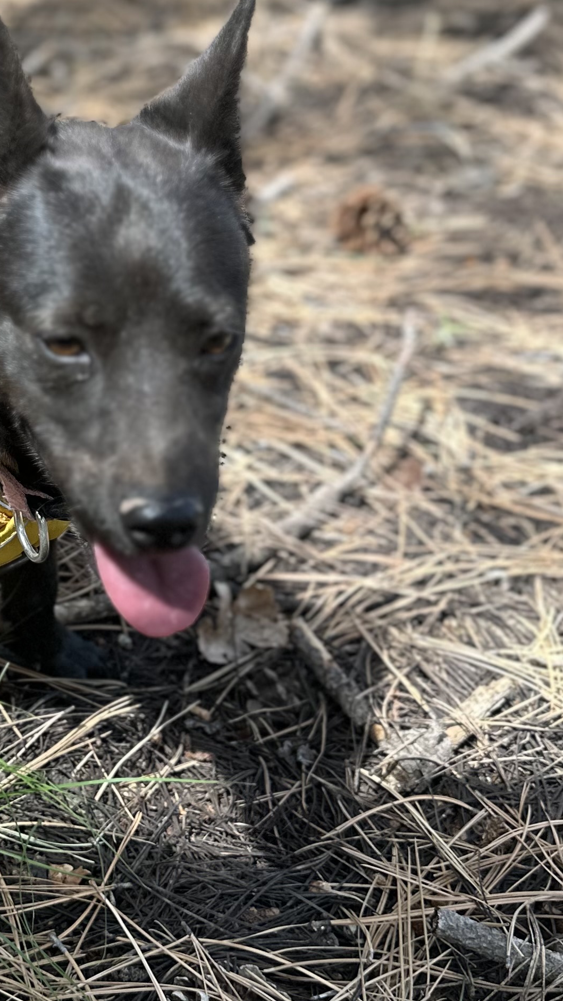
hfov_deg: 20.3
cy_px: 377
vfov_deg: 37.0
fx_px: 1486
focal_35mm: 56
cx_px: -78
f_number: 1.78
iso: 80
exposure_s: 1/379
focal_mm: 6.86
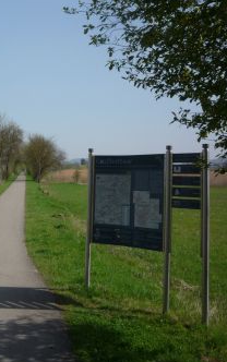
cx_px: -9
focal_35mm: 49
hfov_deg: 24.9
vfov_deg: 41.0
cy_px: 172
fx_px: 484
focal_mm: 5.2
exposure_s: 1/400
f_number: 5.6
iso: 100
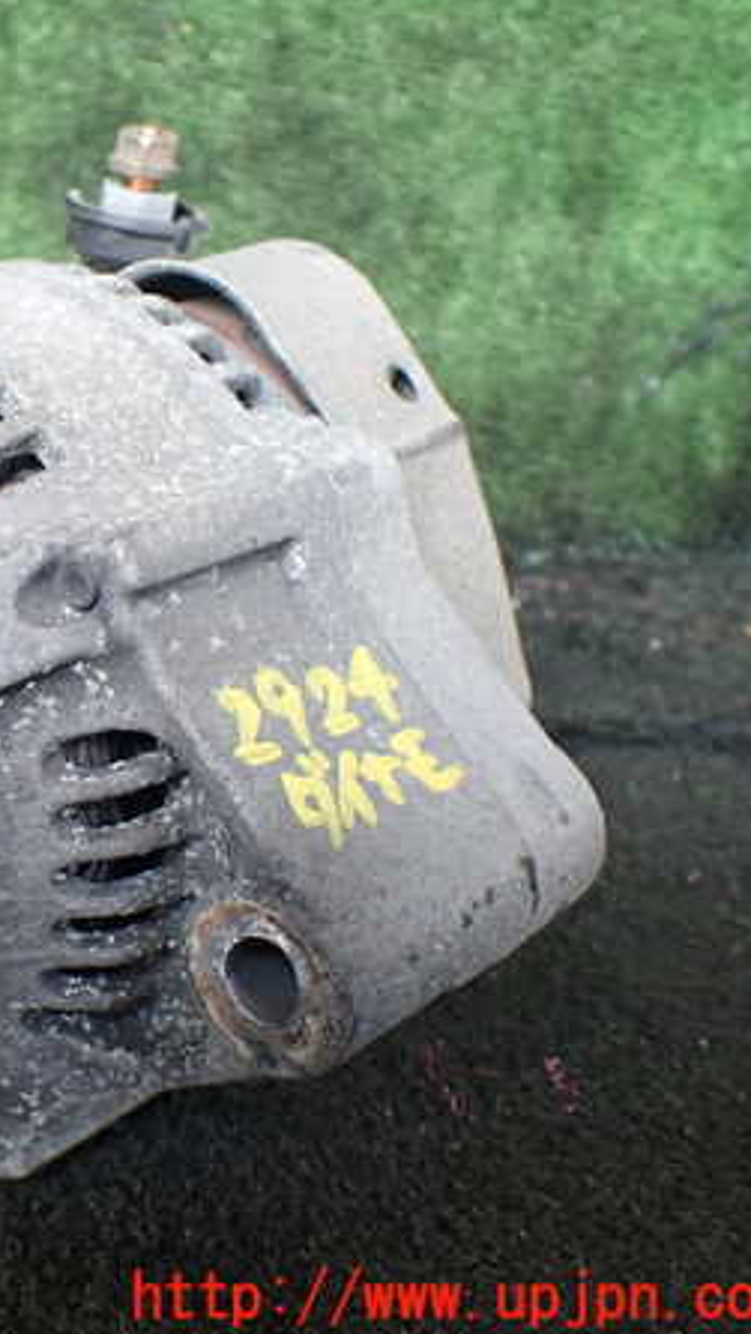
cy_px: 664
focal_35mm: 44
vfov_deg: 46.4
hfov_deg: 25.1
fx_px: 1557
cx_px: -90
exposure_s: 1/125
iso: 320
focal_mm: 5.4
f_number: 2.3
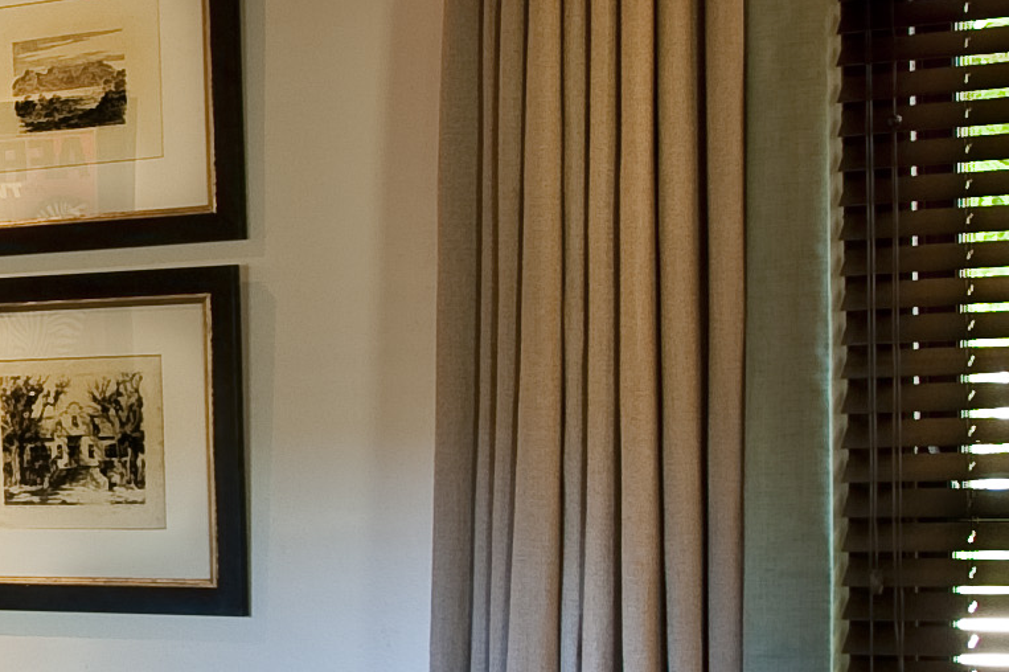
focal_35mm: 106
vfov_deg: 12.9
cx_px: -439
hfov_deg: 17.6
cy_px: 429
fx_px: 2970
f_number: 9.5
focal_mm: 19
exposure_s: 1/1.43
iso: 200
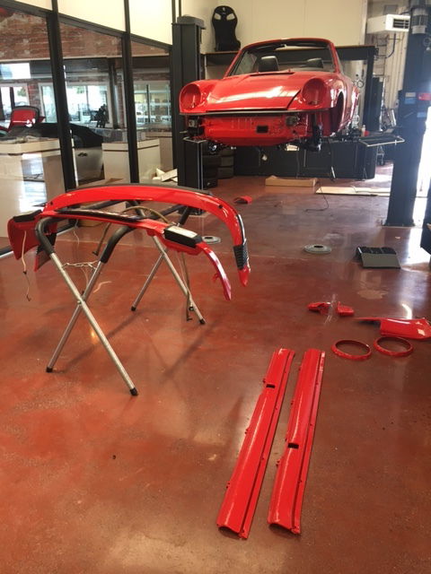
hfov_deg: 48.2
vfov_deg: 61.7
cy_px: 287
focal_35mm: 29
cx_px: 216
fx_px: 481
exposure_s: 1/33
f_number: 2.2
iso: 100
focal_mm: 4.15
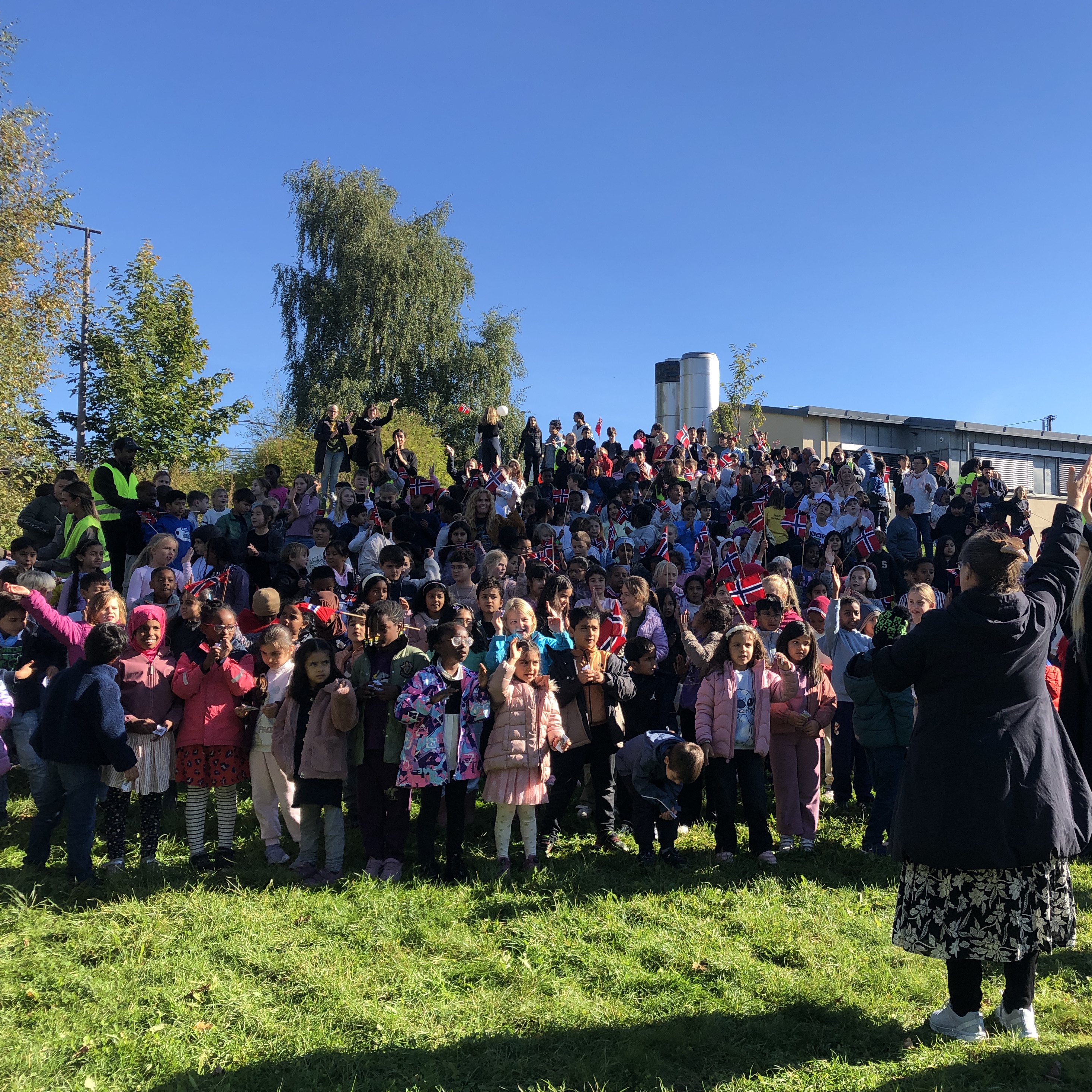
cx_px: 700
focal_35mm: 34
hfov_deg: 47.9
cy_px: 536
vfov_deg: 48.4
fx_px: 1213
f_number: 1.8
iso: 20
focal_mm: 3.99
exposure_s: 1/1000
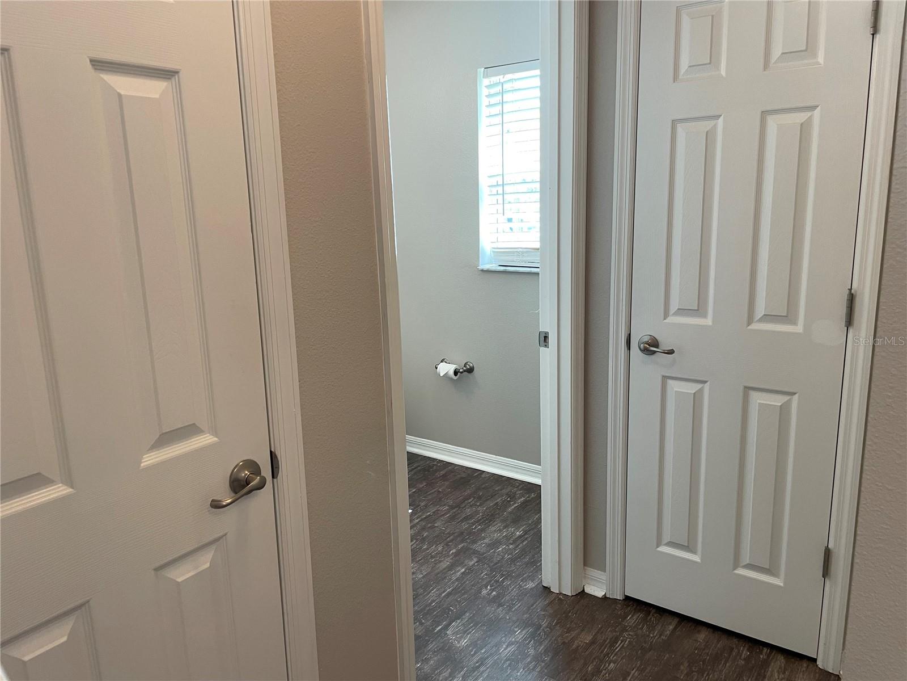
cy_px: 340
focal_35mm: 26
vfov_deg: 53.1
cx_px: 454
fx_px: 681
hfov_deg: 67.3
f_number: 1.6
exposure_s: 1/60
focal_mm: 4.2
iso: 80
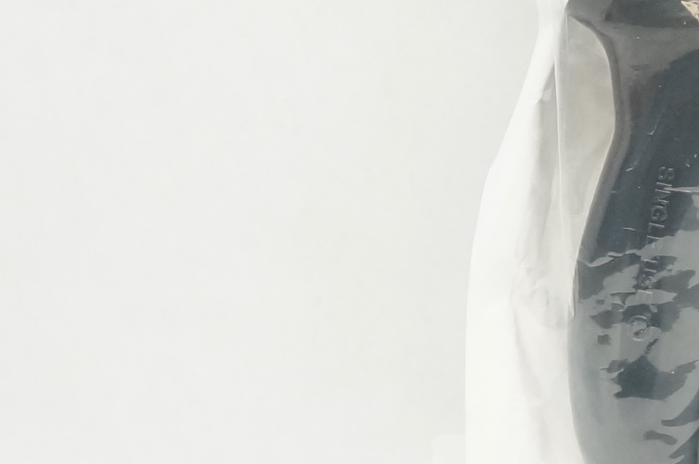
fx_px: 2443
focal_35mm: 126
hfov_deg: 15.2
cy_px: 35
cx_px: 1023
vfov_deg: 10.8
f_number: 6.3
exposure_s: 1/80
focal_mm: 18
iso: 800
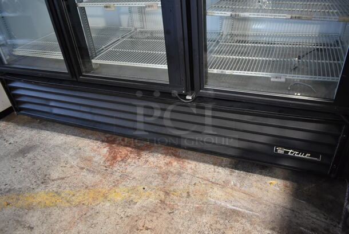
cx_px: 174
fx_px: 262
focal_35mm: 27
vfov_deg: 48.0
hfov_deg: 67.3
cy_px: 117
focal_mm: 18
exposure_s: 1/30
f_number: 3.5
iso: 1100
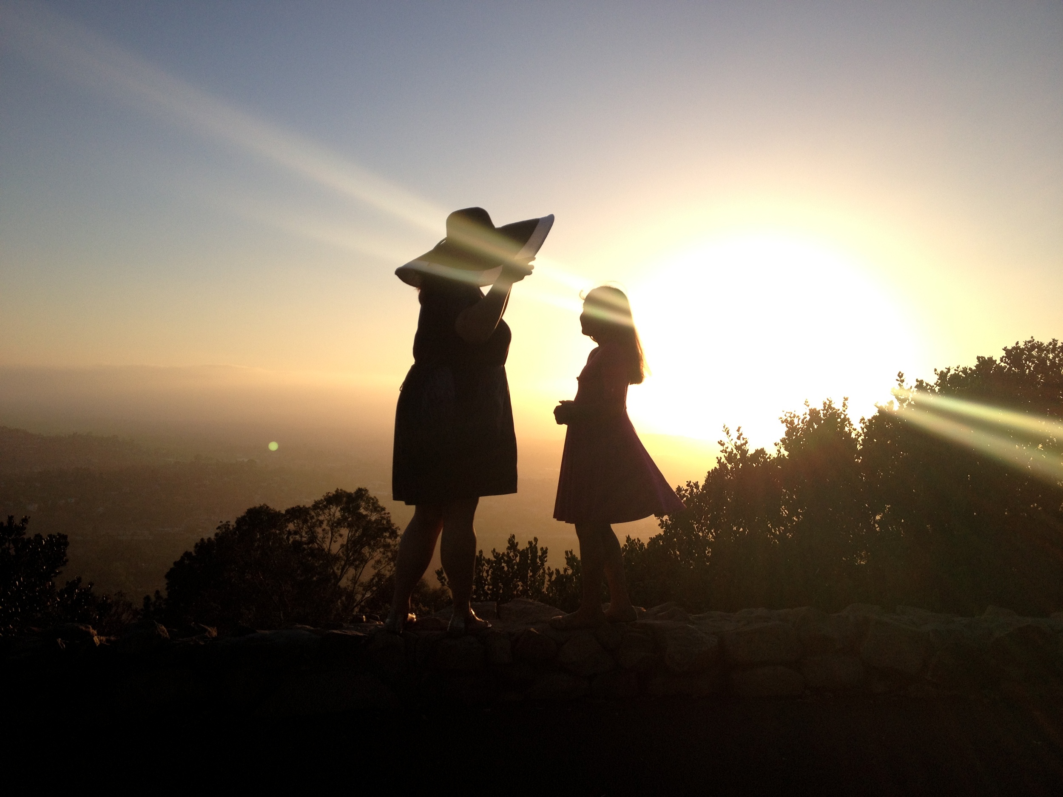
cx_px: 532
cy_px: 398
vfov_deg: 40.7
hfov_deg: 52.6
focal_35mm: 35
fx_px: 1075
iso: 50
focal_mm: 4.28
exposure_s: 1/1453
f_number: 2.4
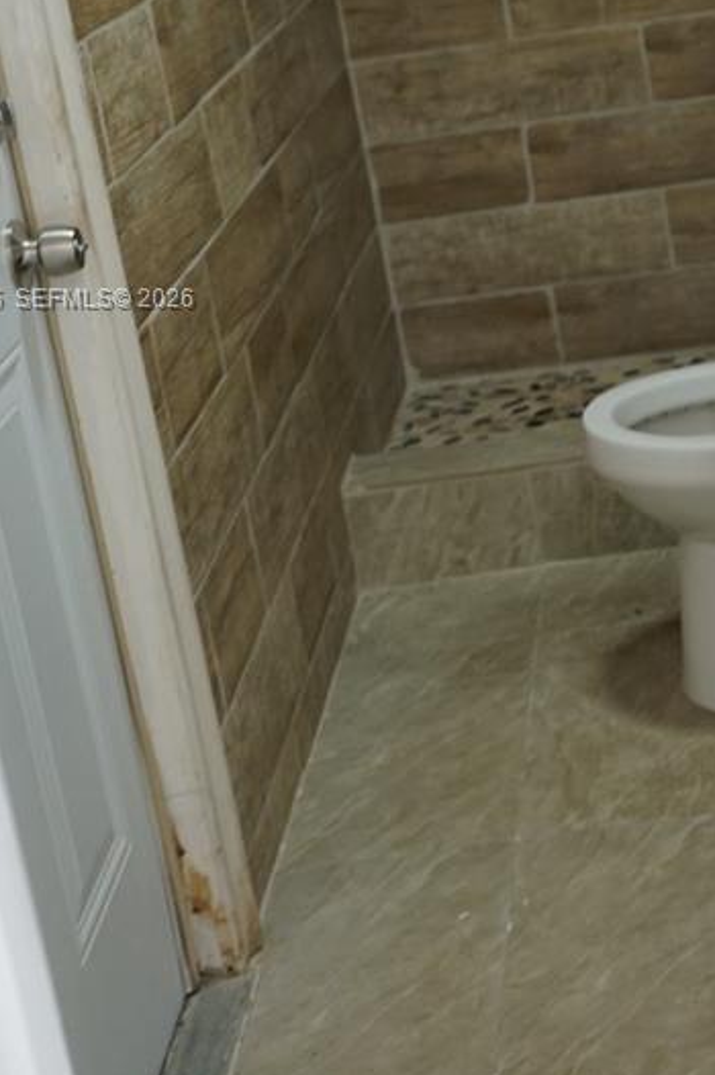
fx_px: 2177
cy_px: 300
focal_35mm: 73
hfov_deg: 18.3
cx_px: 683
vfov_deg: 27.4
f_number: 4
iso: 800
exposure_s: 1/160
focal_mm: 32
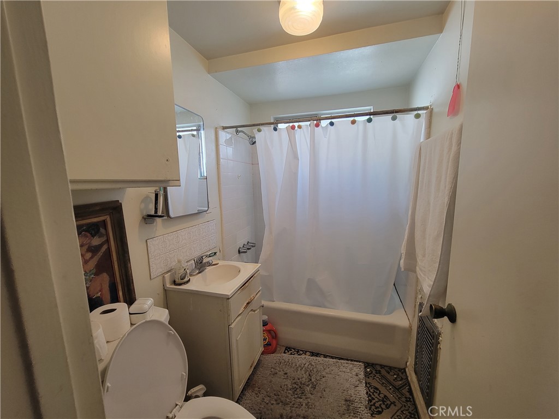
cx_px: 280
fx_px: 210
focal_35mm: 13
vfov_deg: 89.9
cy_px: 210
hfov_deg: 106.2
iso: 160
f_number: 2.2
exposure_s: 1/60
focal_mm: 2.2
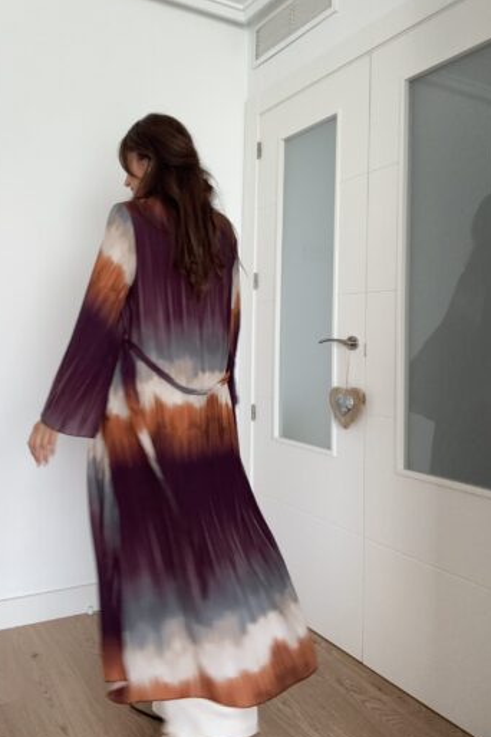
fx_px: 573
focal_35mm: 28
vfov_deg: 65.3
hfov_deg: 45.9
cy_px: 326
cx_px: 175
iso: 80
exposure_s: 1/64
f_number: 1.9
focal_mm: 2.69
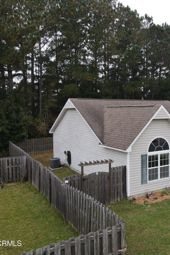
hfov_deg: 37.2
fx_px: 241
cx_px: 141
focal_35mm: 34
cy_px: 125
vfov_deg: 55.8
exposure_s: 1/40
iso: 100
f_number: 2.8
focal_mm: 4.5
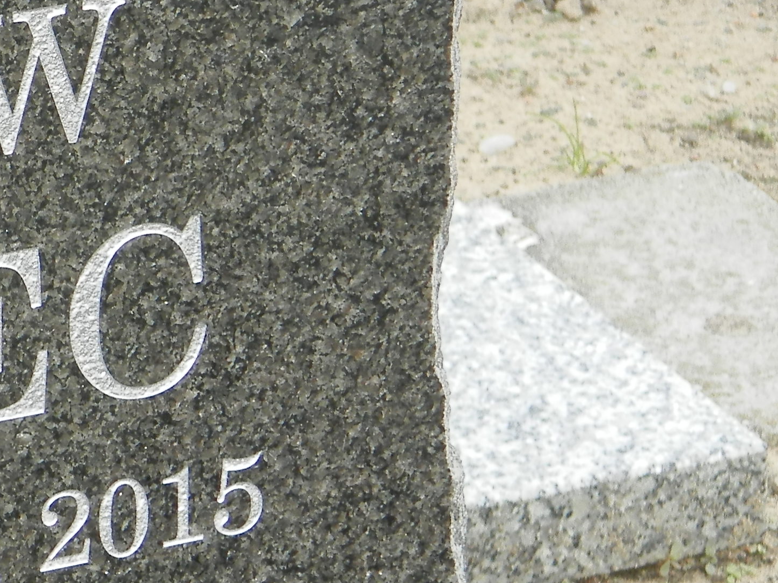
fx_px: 7575
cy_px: 89
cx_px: -335
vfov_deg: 4.4
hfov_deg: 5.8
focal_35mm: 337
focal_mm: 19
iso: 80
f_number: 4.5
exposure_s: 1/100
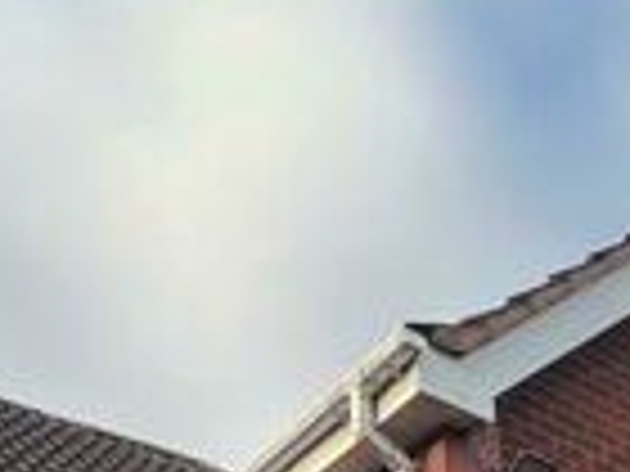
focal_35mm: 65
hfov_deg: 28.9
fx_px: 1183
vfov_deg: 15.6
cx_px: 540
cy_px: 1045
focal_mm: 1.57
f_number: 1.8
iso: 32
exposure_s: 1/199
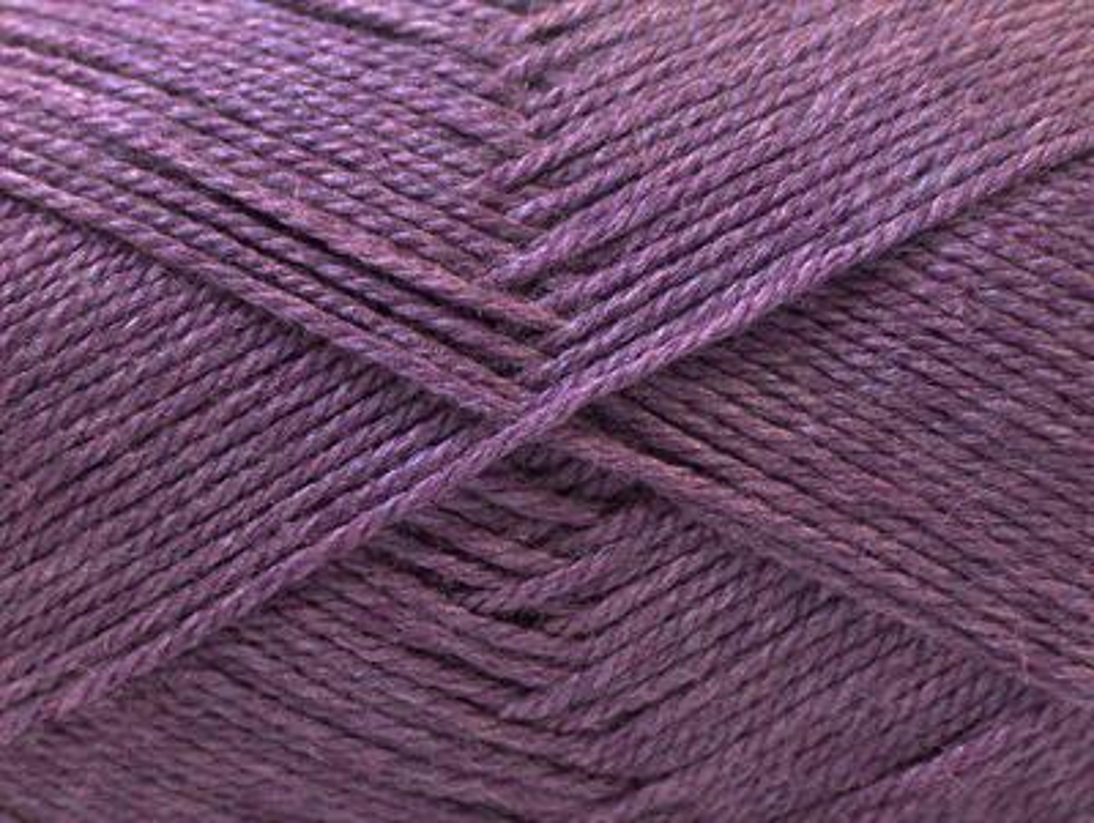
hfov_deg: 17.0
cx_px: 547
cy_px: 412
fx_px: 3670
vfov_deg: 12.8
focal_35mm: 116
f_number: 3
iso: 200
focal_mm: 23.76
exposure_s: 1/15.1
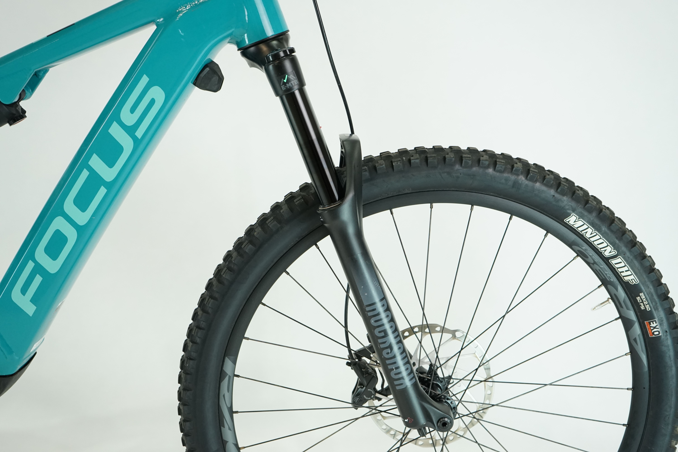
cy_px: 226
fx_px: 753
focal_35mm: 40
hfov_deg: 48.5
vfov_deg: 33.4
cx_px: 339
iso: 1600
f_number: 5.6
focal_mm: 40
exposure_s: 1/200
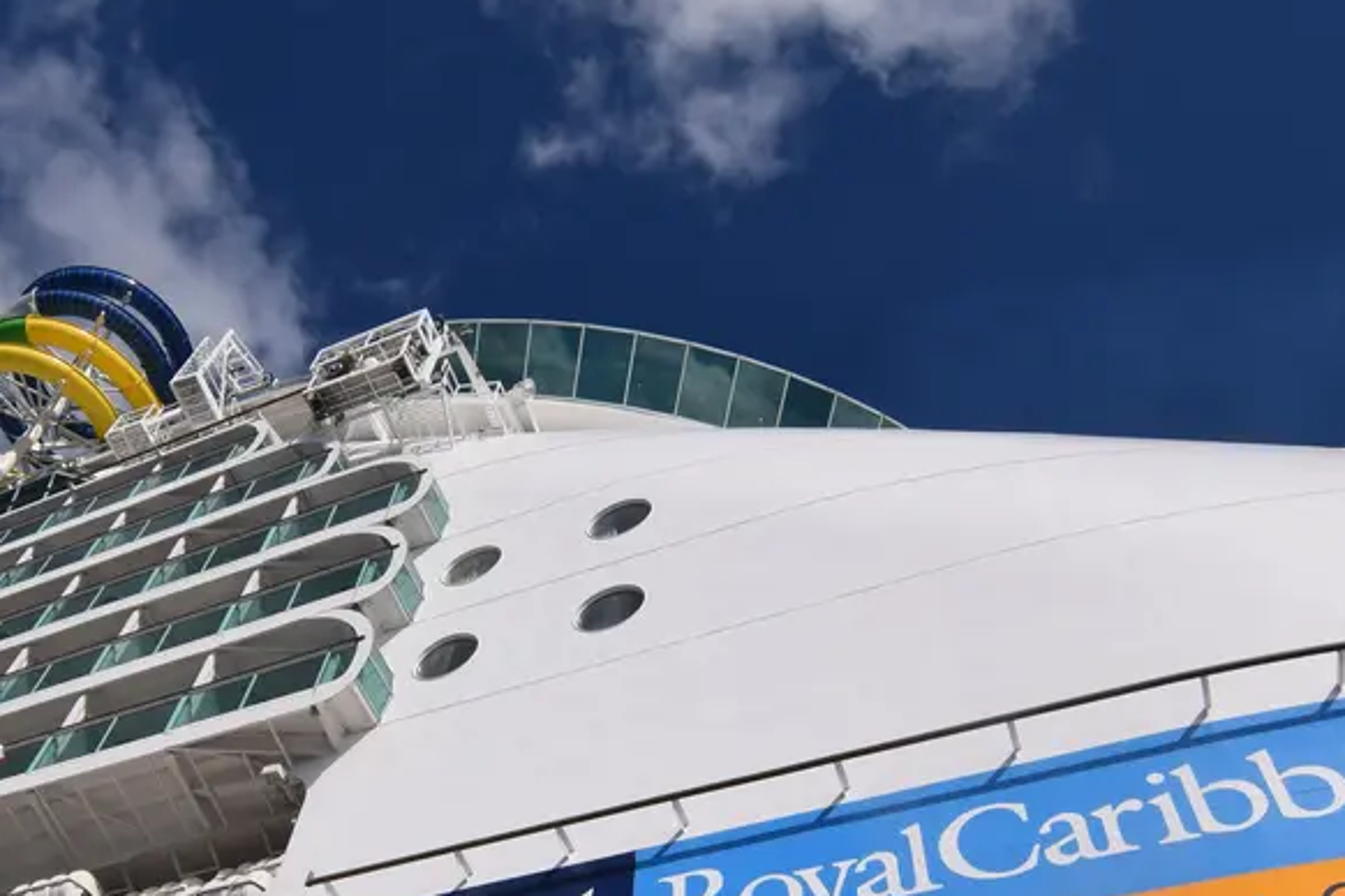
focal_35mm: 34
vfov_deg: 37.6
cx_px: 497
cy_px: 702
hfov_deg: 55.1
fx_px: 1271
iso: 200
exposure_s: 1/500
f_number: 13
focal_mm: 11
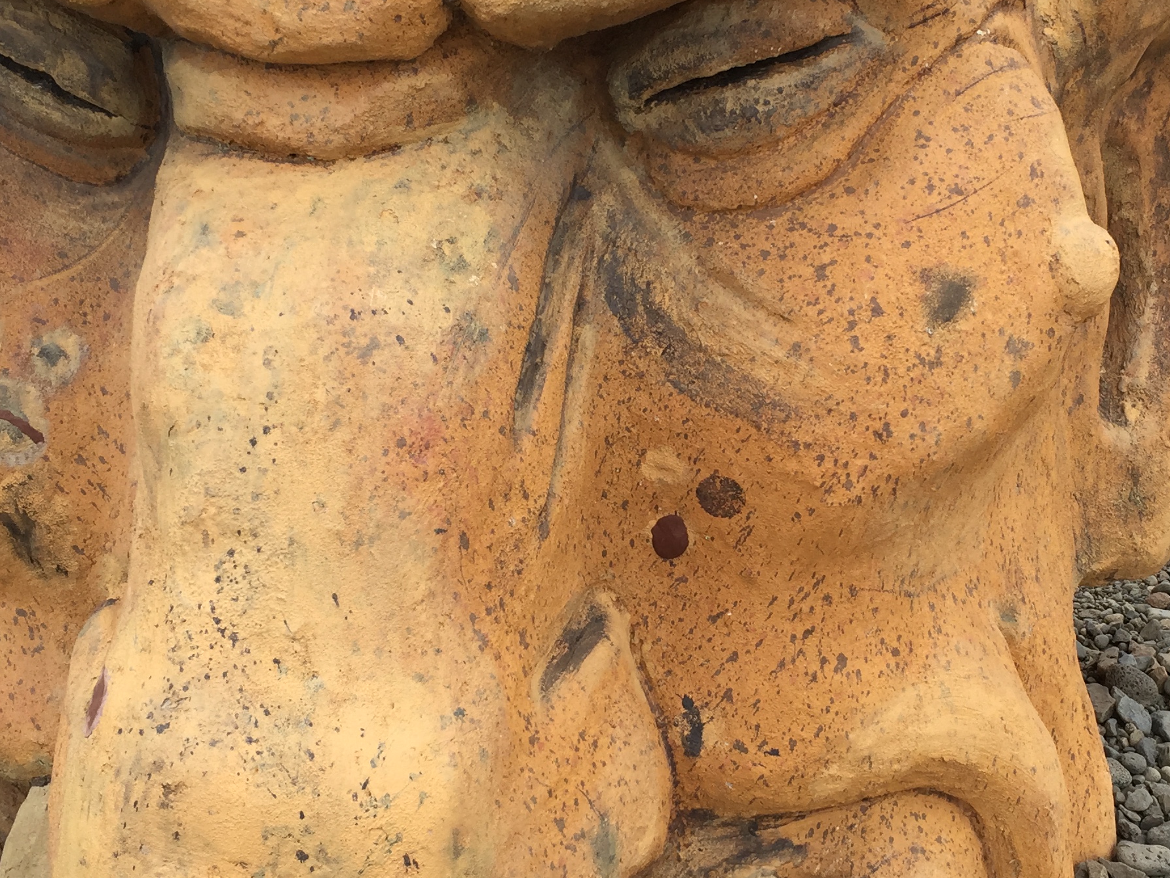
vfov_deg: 27.5
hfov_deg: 36.0
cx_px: 733
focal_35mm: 53
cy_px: 437
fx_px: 1791
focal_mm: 4.15
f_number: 2.2
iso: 32
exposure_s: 1/465
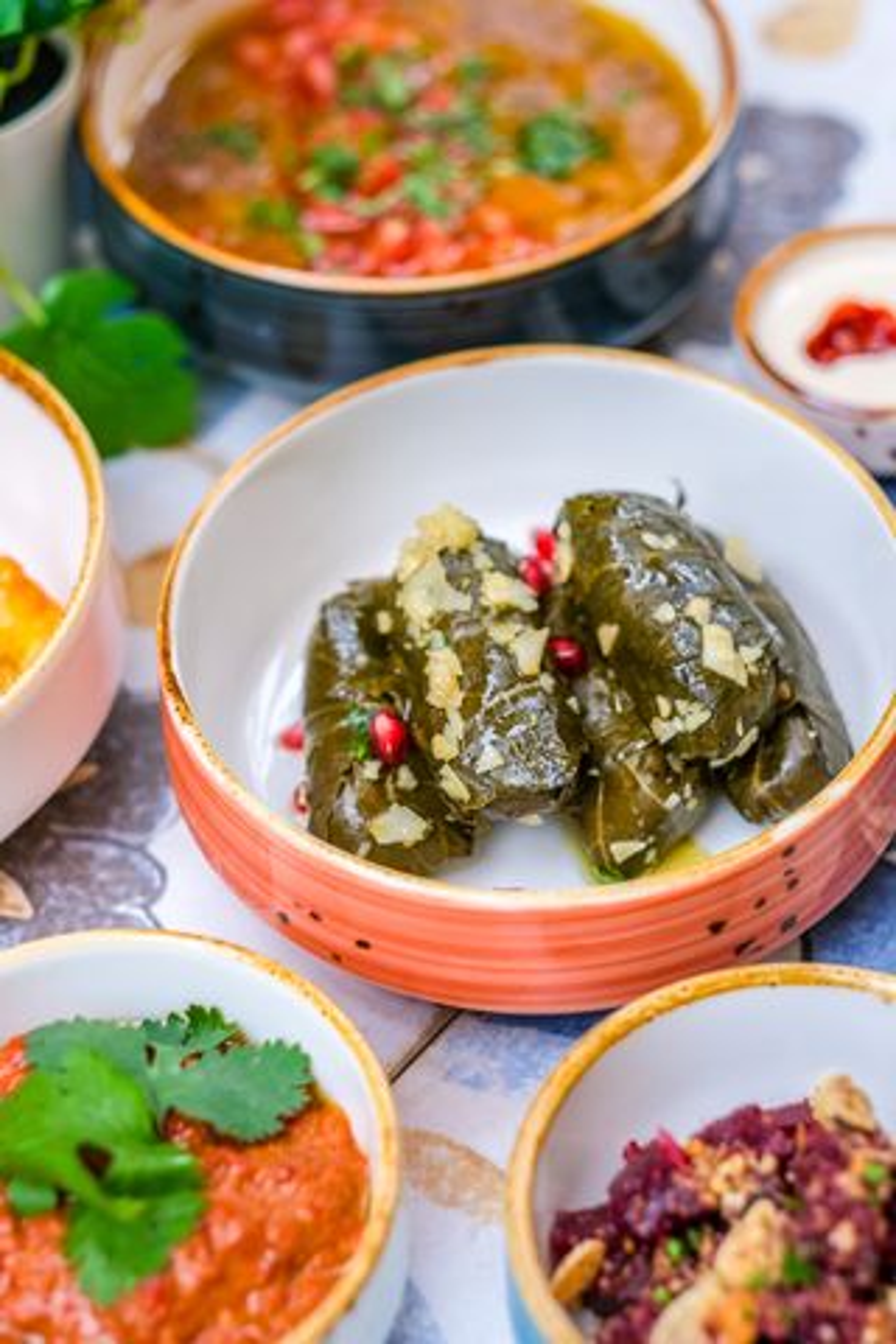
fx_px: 3136
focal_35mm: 84
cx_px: 448
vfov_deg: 24.2
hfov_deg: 16.3
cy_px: 672
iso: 160
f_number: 2.8
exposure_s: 1/240
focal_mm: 56
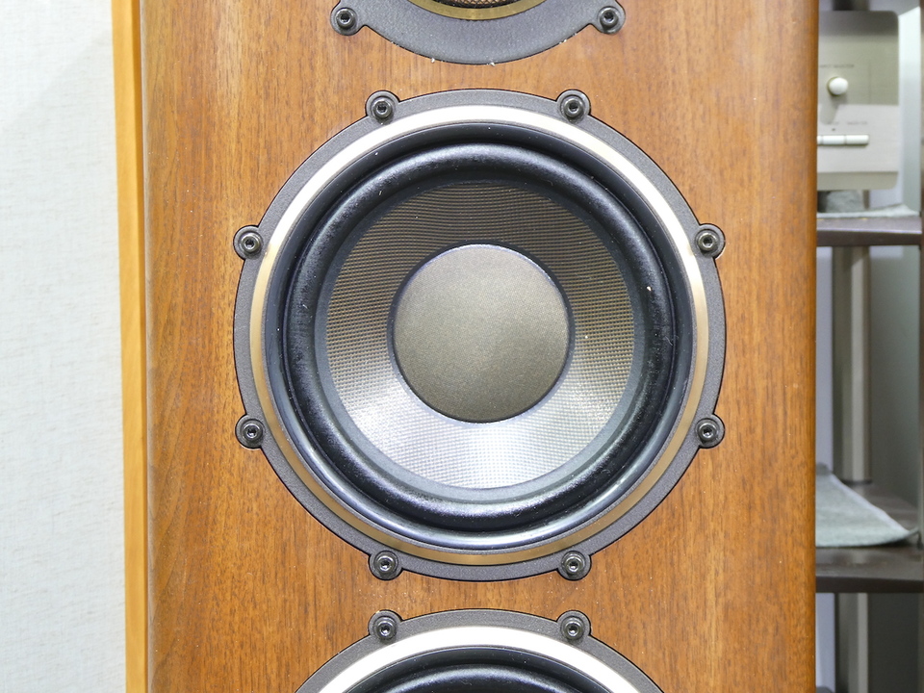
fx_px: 1869
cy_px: 346
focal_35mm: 70
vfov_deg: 21.0
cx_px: 462
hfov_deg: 27.8
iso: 200
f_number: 4.5
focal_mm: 12.5
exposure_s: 1/1.6
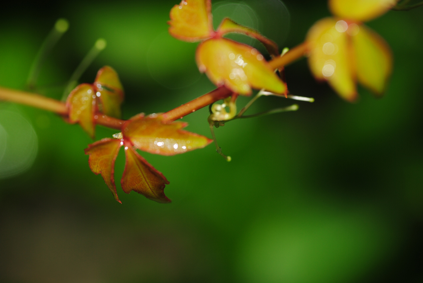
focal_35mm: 129
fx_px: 1512
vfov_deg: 10.7
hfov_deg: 15.9
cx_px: 212
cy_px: 141
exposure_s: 1/60
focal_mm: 85
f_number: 10
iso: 100
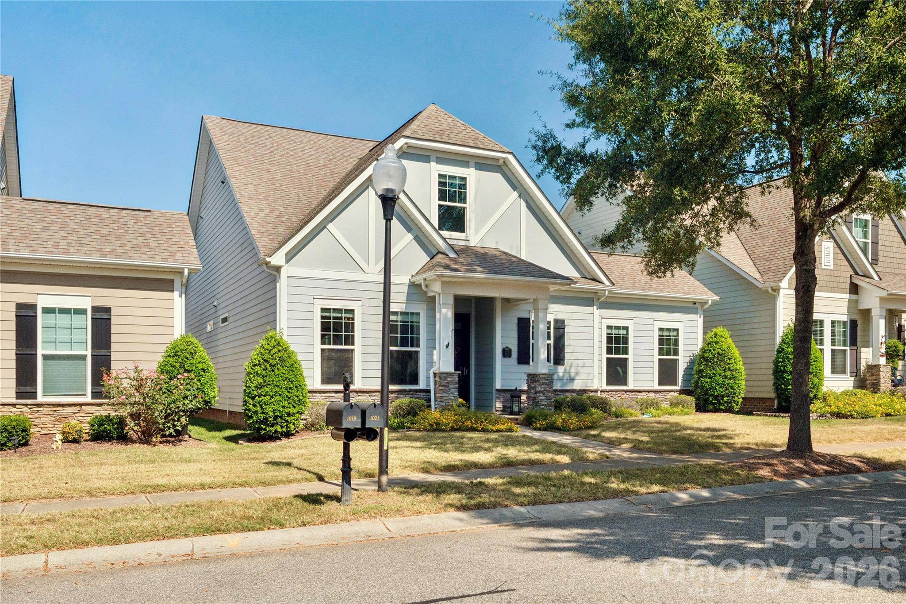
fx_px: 755
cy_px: 302
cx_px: 453
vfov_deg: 43.6
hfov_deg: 61.9
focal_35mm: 30
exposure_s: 1/3200
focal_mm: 30
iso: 250
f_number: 7.1
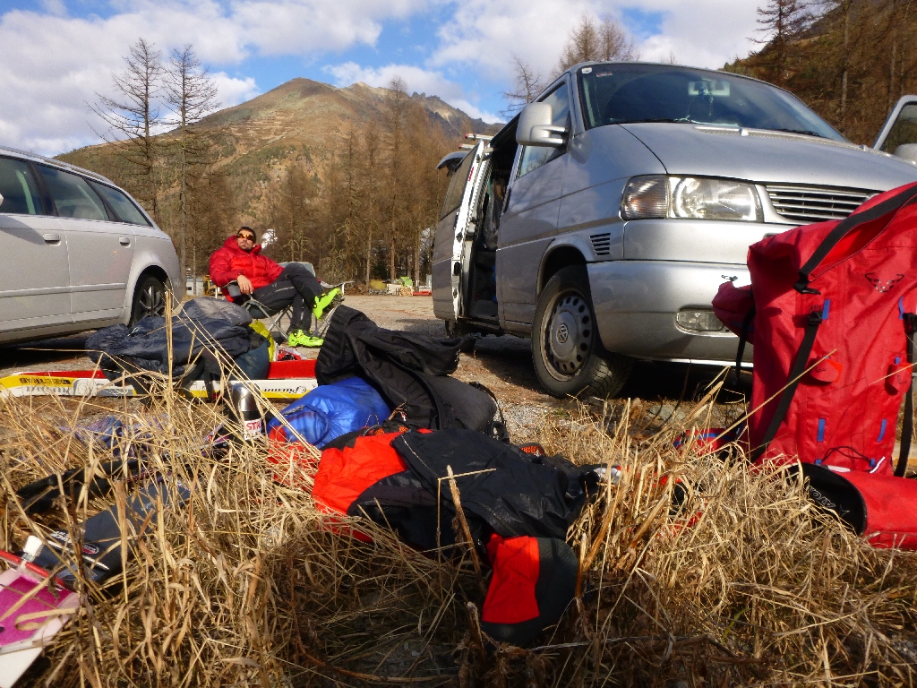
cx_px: 458
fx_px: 662
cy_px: 344
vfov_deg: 54.9
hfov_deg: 69.4
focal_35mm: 25
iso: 100
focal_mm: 4.5
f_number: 3.9
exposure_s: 1/400
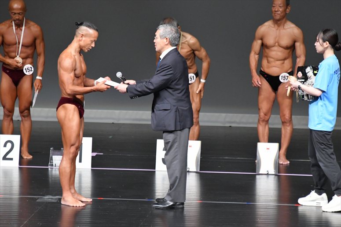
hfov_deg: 6.0
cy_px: 114
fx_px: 3266
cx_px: 170
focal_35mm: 345
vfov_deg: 4.0
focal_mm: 230
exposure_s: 1/400
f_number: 5.6
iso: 5000
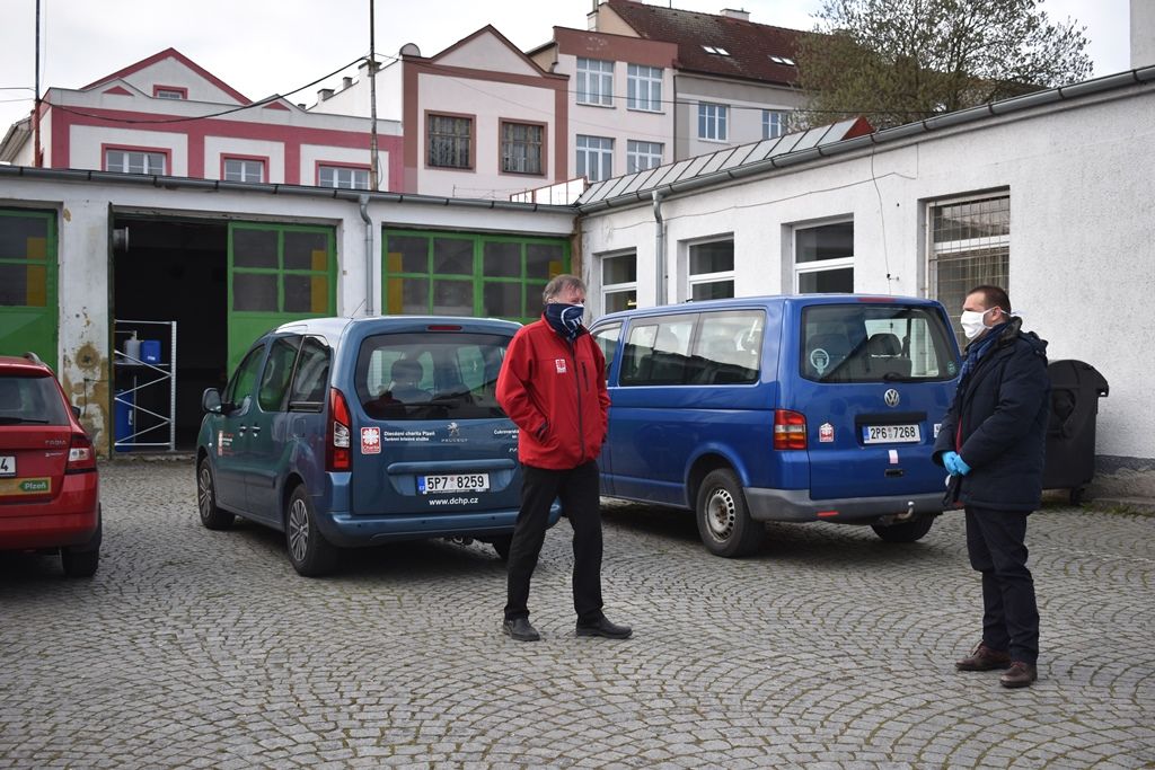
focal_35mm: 40
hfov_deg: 47.9
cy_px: 385
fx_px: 1299
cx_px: 578
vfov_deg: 33.0
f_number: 4
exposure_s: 1/400
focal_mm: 27
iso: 100
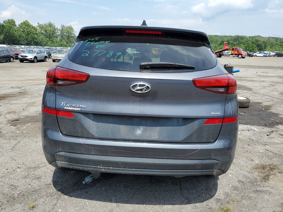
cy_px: 106
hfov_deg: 67.3
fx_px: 213
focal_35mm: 26
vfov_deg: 53.1
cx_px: 142
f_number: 1.5
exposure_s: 1/2500
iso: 50
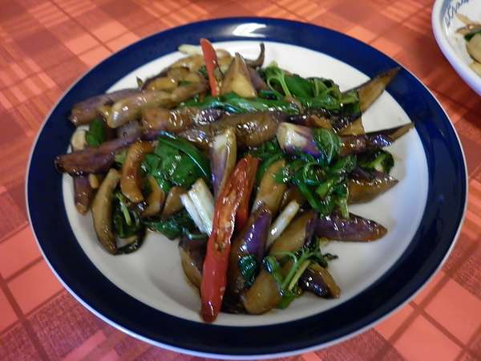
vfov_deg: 49.7
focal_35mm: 28
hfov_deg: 63.4
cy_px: 180
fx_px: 389
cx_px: 240
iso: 200
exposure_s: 1/15
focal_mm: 5
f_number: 2.8
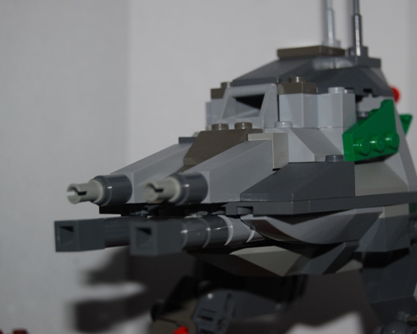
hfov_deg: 20.2
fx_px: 1168
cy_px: 166
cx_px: 249
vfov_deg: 16.3
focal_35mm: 95
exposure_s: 1/125
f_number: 5.6
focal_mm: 55
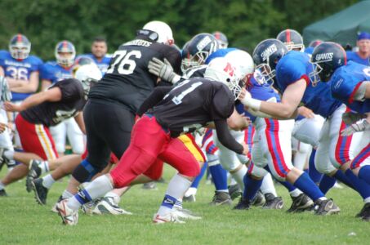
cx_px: 185
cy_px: 122
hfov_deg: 5.1
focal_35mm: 405
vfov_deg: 3.4
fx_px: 4154
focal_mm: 270
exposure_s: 1/500
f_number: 5.6
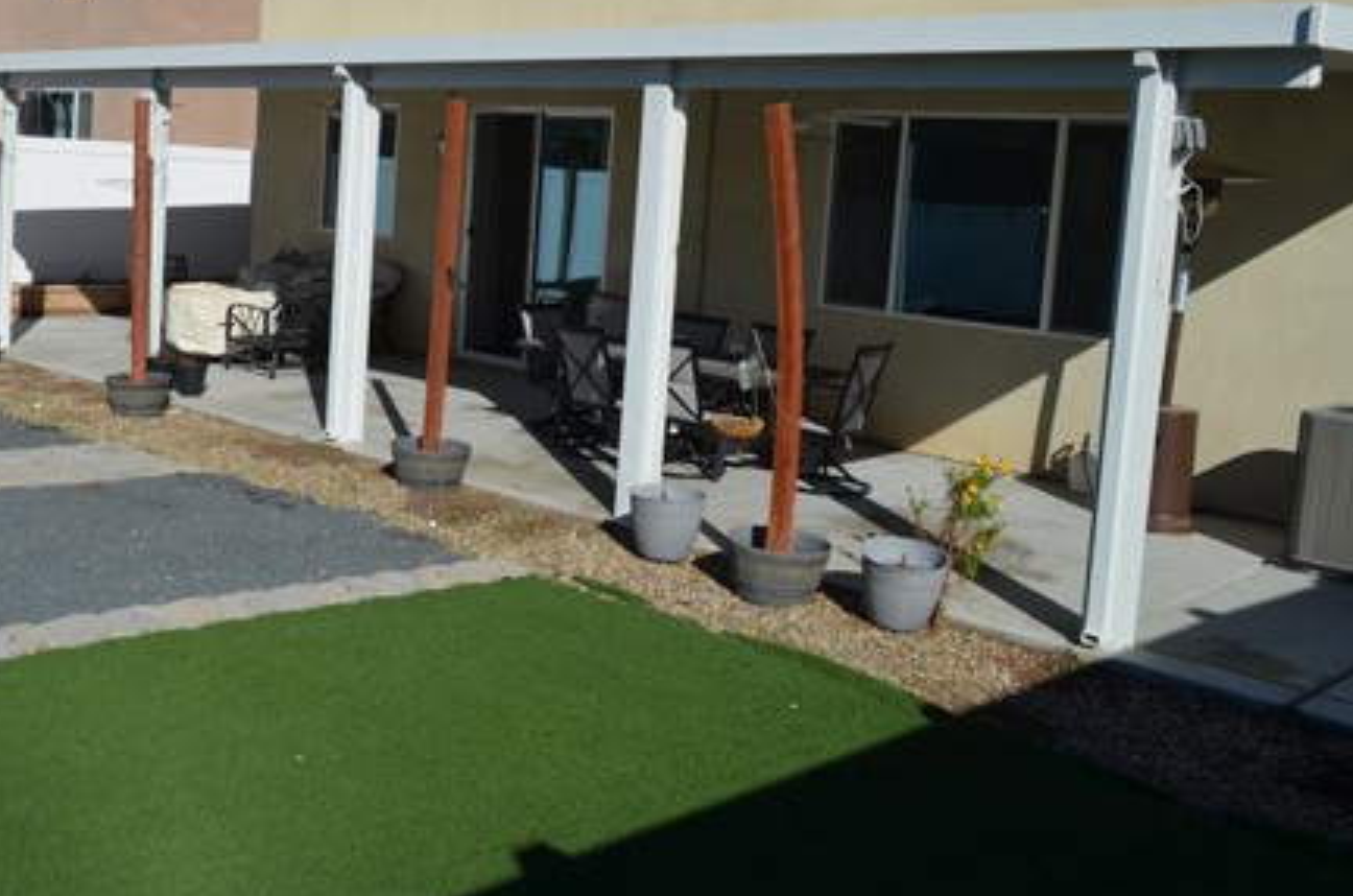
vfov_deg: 33.0
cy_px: 316
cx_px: 376
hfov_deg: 47.1
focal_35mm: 40
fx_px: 1500
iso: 100
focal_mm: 18
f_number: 9
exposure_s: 1/400
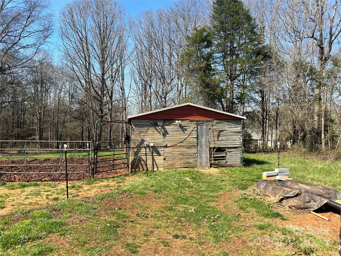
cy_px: 128
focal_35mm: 24
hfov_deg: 71.6
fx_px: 236
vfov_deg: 56.8
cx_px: 170
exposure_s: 1/2660
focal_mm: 6.86
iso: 80
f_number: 1.78
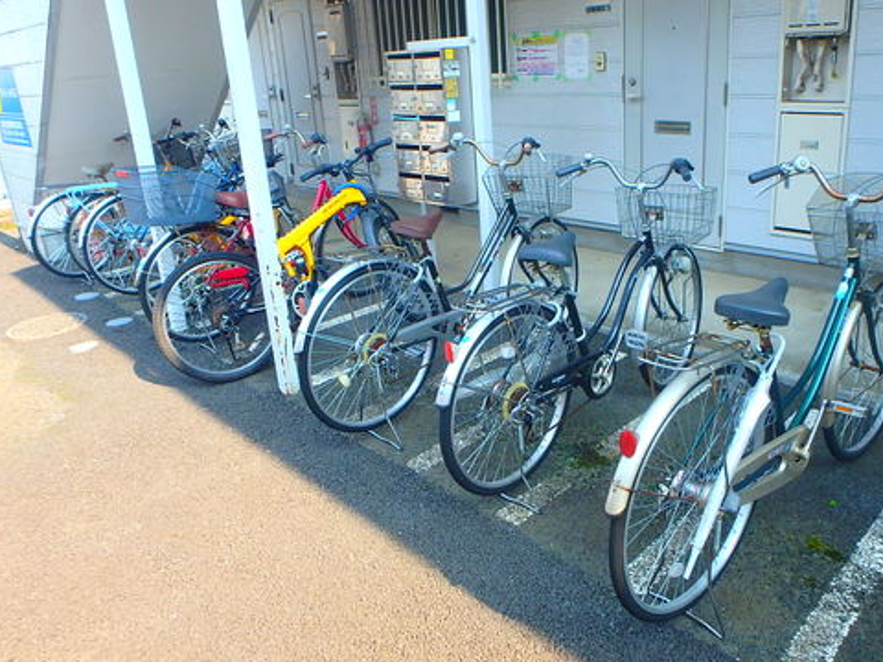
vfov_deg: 49.7
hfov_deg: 63.1
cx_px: 506
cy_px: 309
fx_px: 714
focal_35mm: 28
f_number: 3.5
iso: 125
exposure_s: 1/160
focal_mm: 3.7
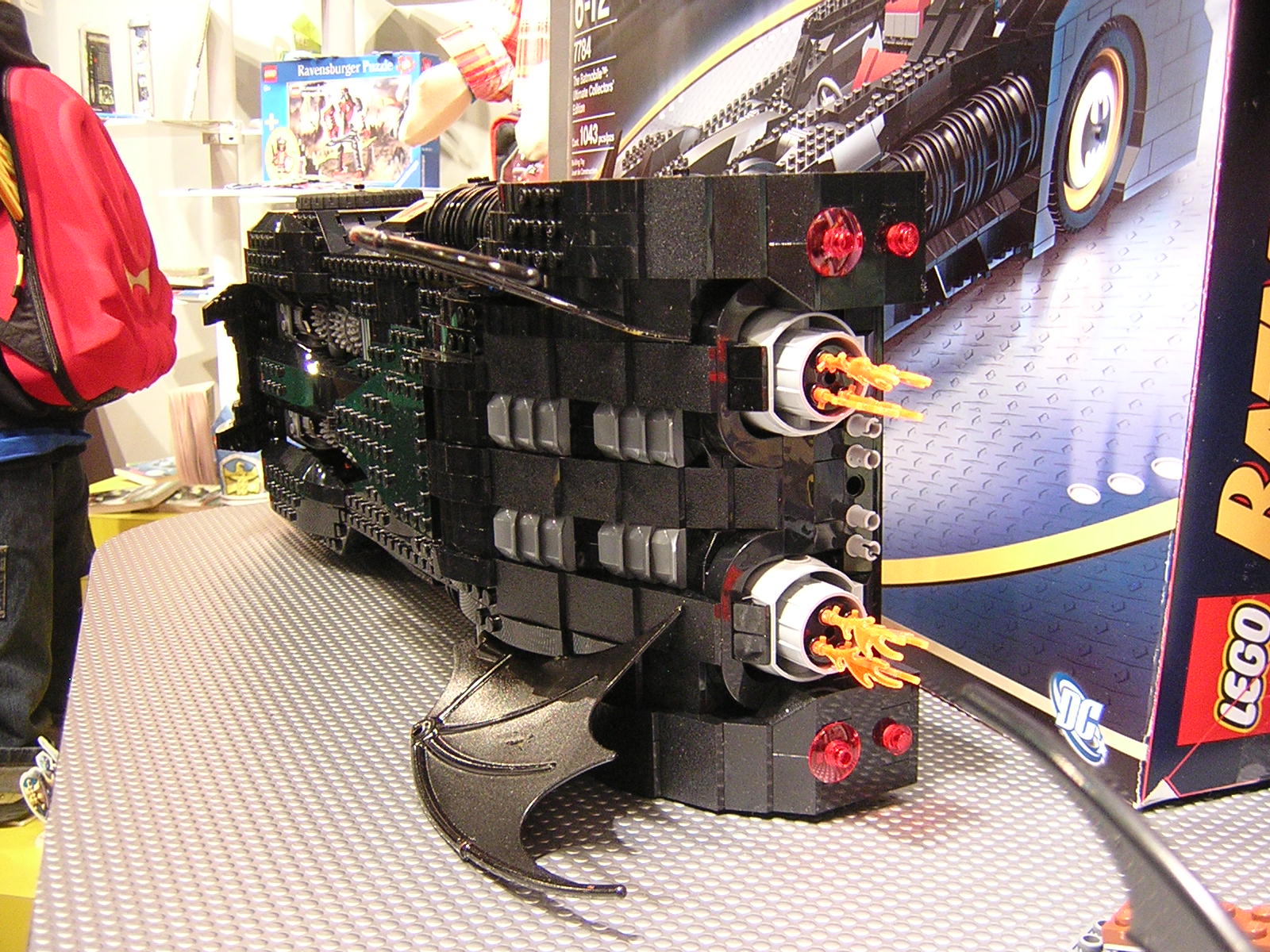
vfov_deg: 39.7
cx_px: 635
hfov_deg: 51.4
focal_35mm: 36
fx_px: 1321
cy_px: 476
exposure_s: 1/3.1
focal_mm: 4.7
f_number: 2.6
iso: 400
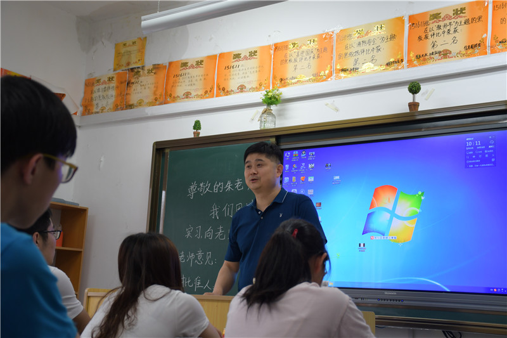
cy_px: 169
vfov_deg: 26.0
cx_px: 254
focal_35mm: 52
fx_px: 732
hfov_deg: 38.2
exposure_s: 1/50
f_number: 4.2
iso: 500
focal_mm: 35
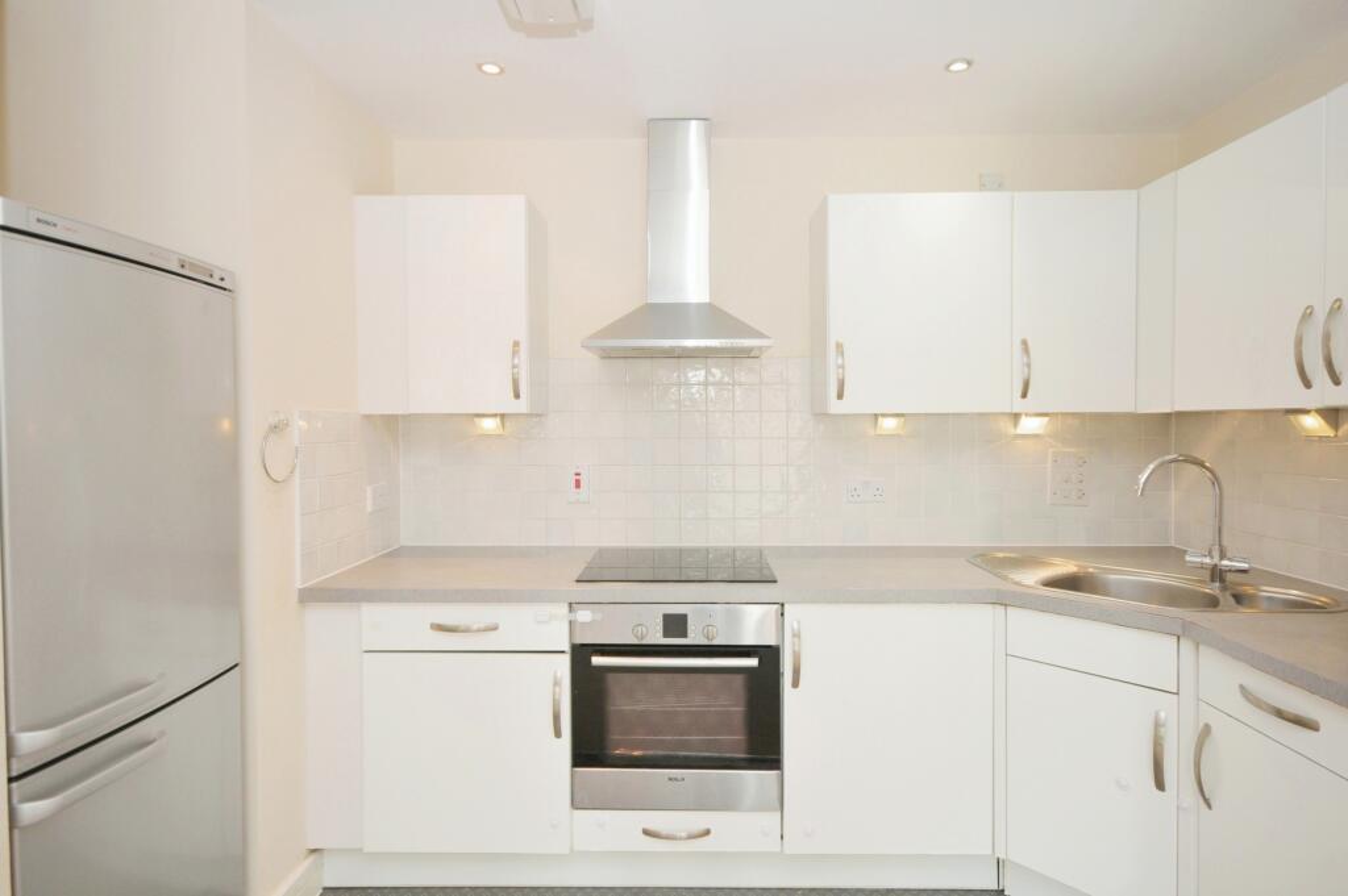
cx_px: 674
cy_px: 448
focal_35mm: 20
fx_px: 730
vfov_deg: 63.1
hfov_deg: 85.5
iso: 500
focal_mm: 13
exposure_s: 1/60
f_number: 6.3
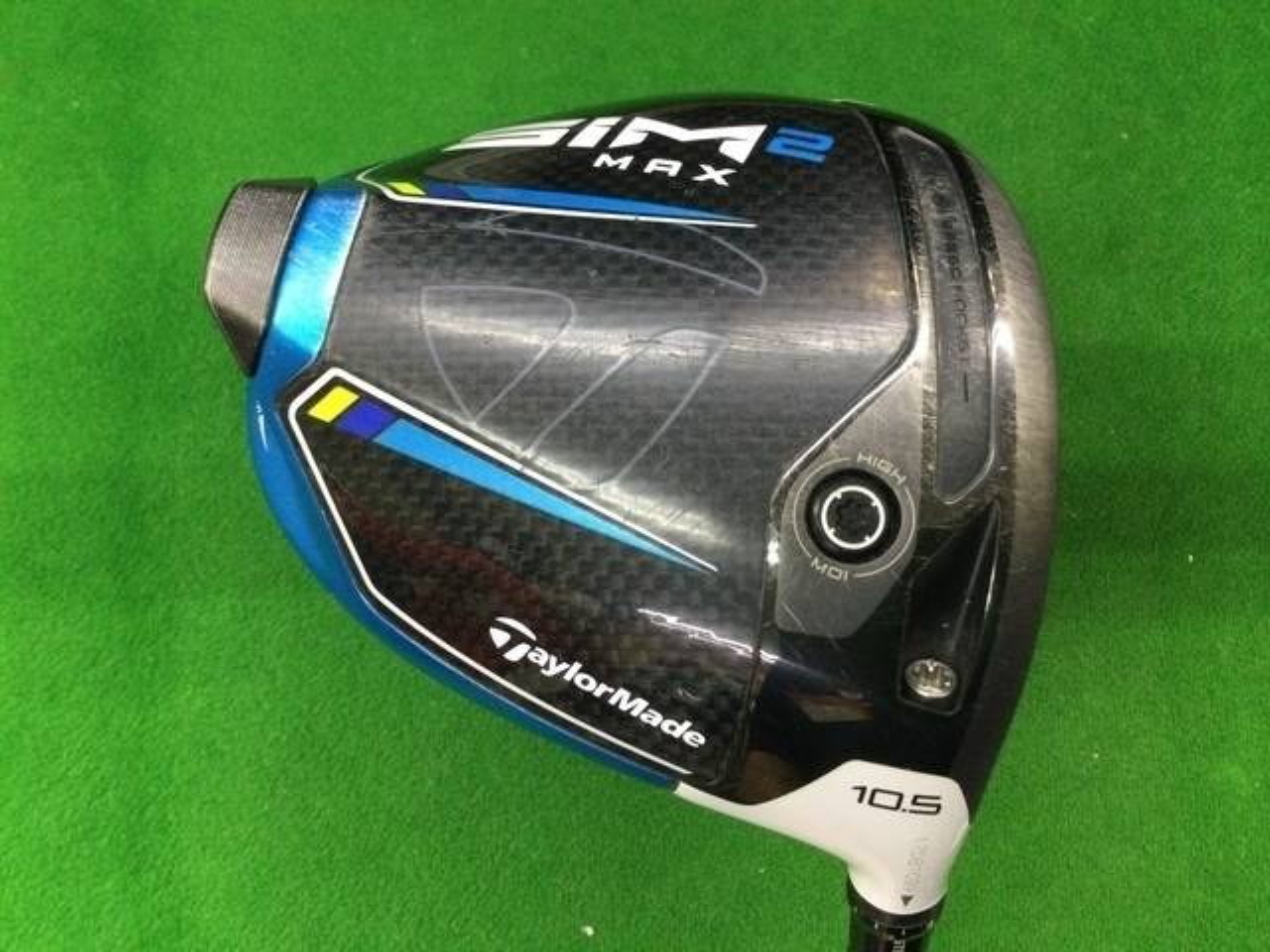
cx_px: 635
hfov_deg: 58.4
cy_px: 476
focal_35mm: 31
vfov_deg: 45.4
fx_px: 1137
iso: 125
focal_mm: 3.3
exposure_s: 1/30
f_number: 2.4
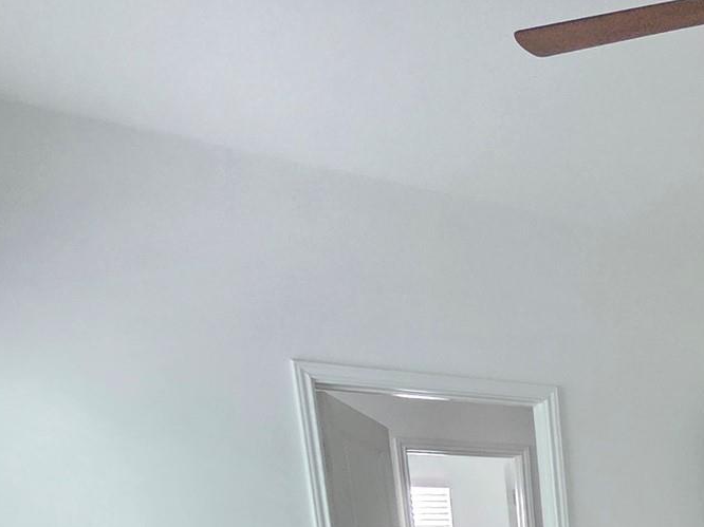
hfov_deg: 38.4
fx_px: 813
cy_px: 742
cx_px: 782
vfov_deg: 27.6
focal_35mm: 40
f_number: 2.2
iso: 800
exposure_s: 1/60
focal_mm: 2.2
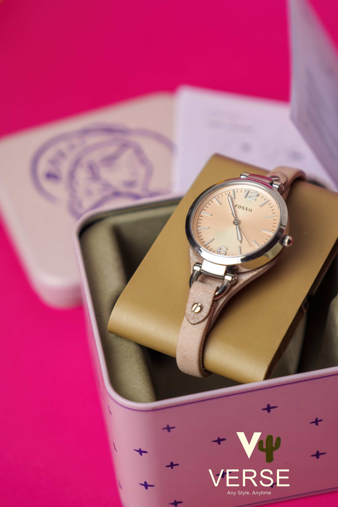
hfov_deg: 13.0
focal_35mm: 105
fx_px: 1479
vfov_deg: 19.5
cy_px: 254
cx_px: 169
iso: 160
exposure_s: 1/60
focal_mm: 70
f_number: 4
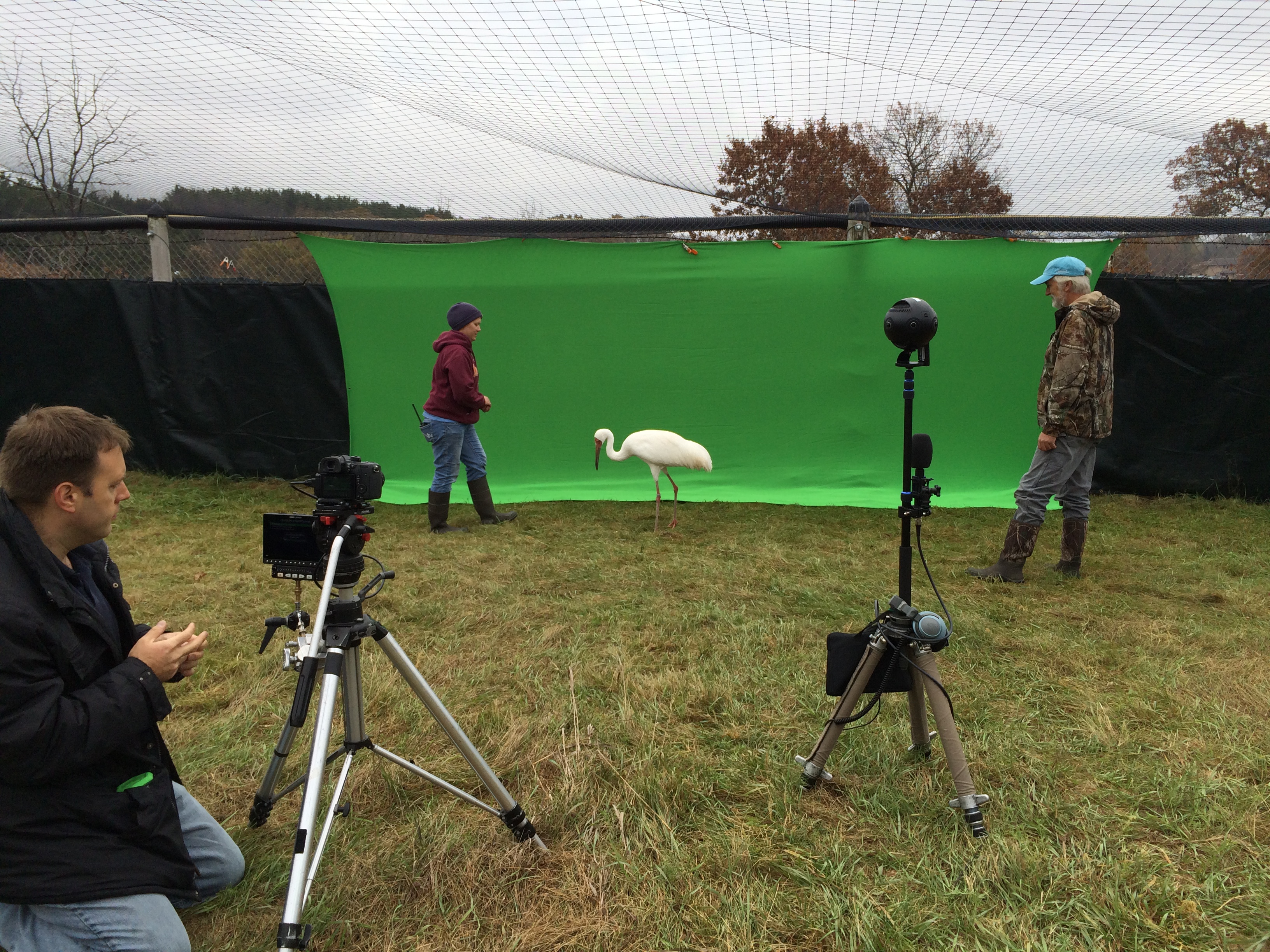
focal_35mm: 29
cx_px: 635
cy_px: 476
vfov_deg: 48.2
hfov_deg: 61.7
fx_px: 1064
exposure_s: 1/651
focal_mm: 4.15
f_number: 2.2
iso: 32
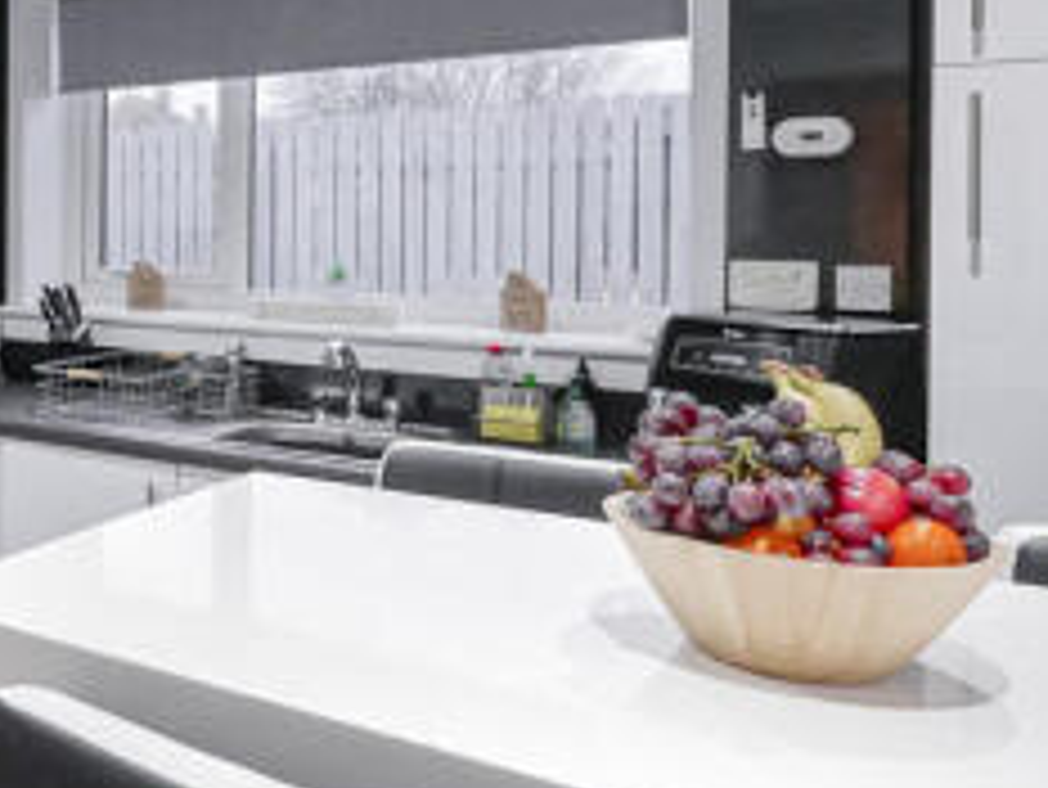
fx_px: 1060
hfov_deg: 44.0
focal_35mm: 35
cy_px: 254
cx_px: -25
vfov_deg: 40.2
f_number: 4
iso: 1600
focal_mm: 7
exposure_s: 1/60
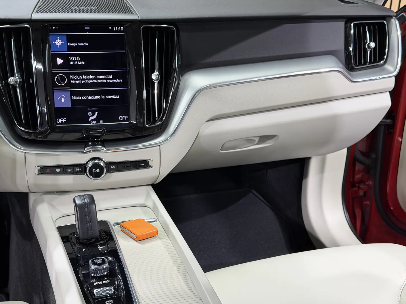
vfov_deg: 29.7
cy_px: 152
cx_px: 200
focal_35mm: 49
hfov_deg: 38.9
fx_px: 575
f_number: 1.78
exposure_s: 1/33
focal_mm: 6.76
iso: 200
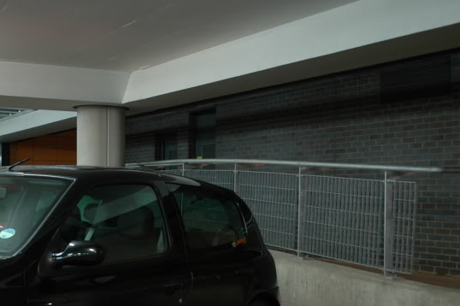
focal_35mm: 57
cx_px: 117
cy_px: 222
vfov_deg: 23.6
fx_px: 728
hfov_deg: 34.4
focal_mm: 20
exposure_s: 1/6
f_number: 3.8
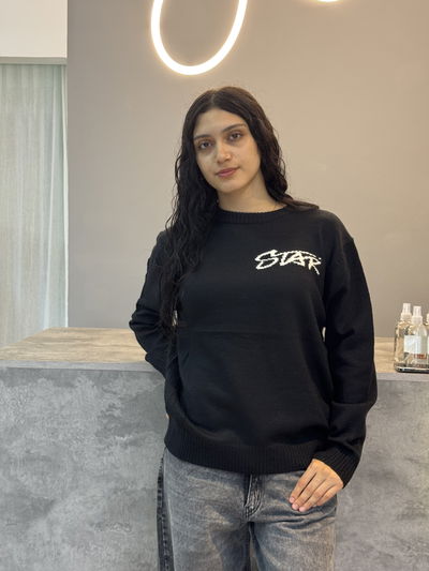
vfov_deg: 39.6
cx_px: 214
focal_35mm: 48
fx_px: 793
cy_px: 286
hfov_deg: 30.3
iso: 64
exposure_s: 1/50
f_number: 1.78
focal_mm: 6.76
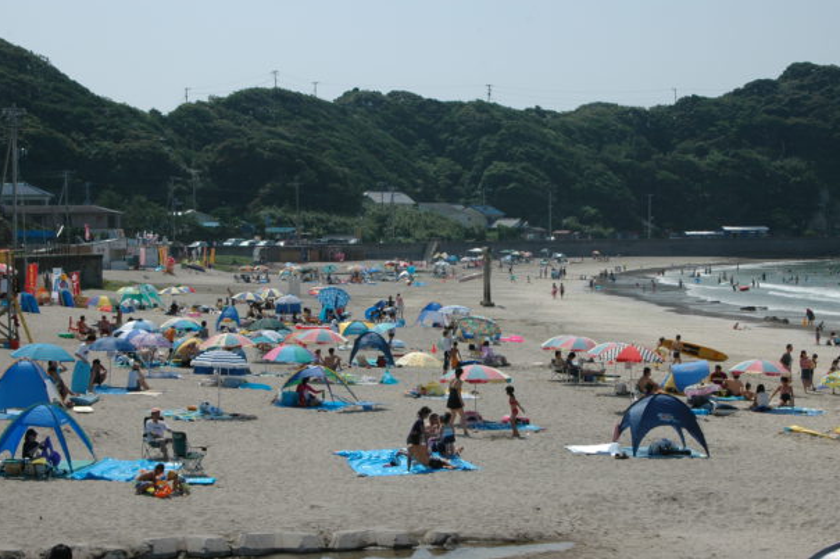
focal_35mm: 73
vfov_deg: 18.7
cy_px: 279
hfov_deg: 27.7
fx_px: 1703
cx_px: 418
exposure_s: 1/500
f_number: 11
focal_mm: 46
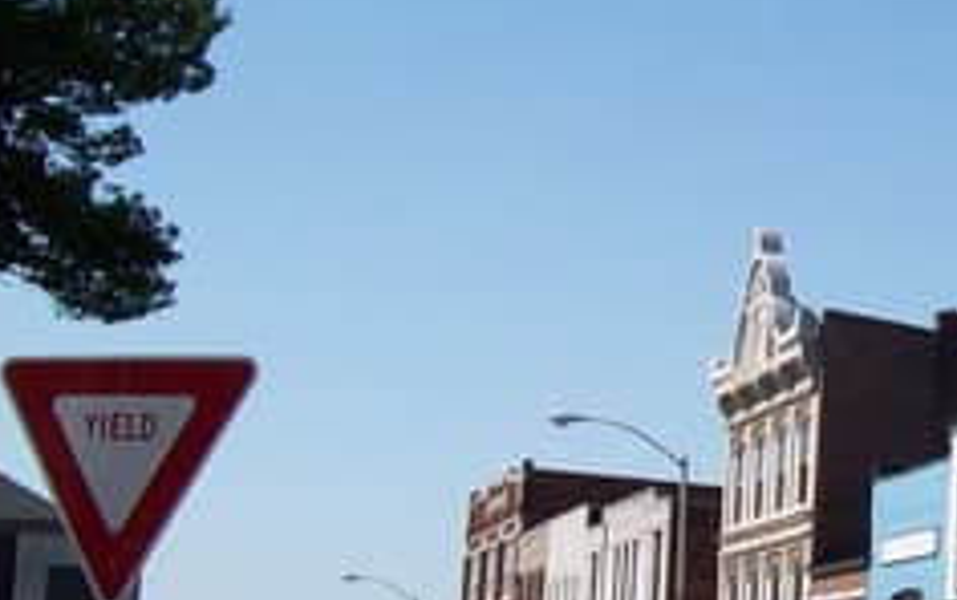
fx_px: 2532
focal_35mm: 97
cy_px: 361
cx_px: 1200
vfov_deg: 13.5
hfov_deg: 19.9
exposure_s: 1/743
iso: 80
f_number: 4.8
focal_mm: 6
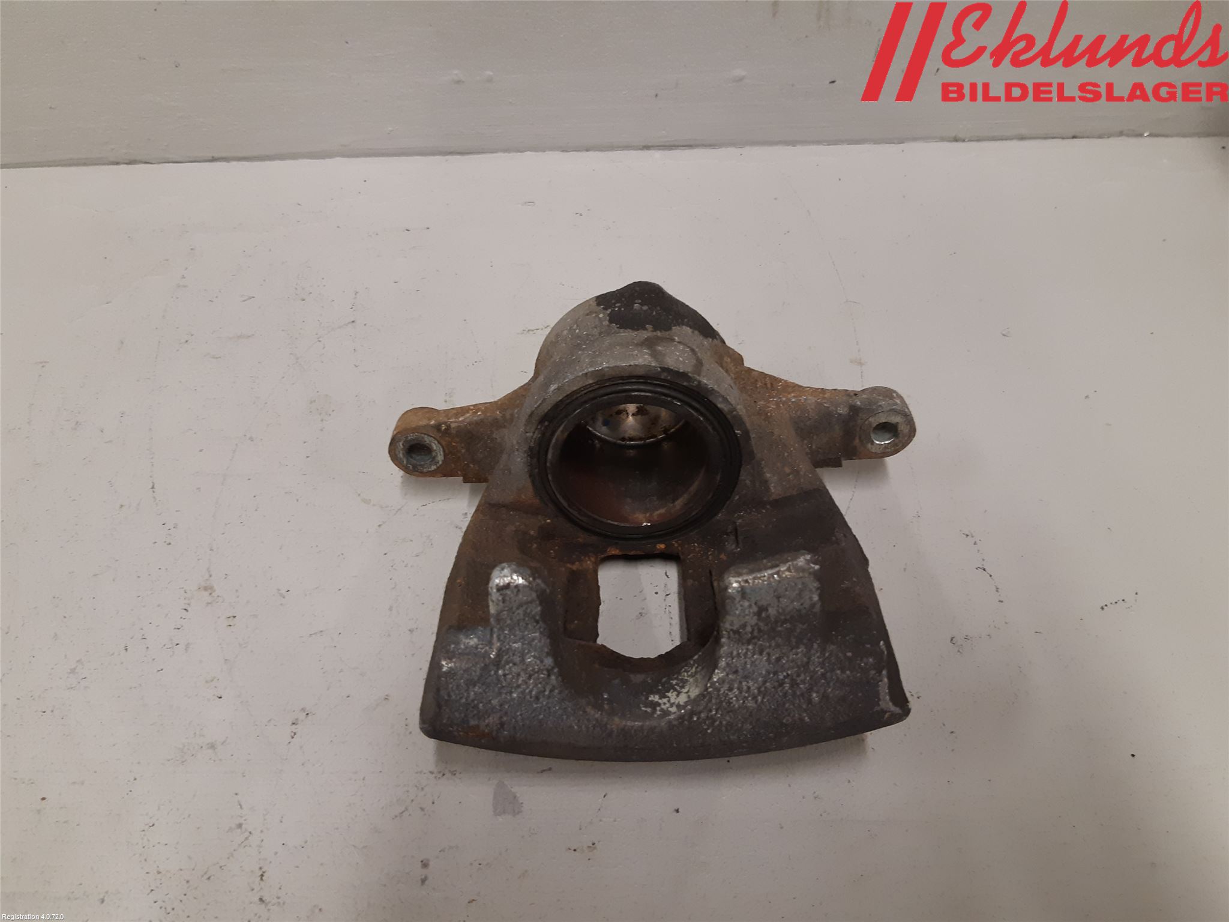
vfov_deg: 53.1
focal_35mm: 26
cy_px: 461
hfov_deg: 67.3
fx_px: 923
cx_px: 614
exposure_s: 1/50
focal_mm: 3.93
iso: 160
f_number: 1.7
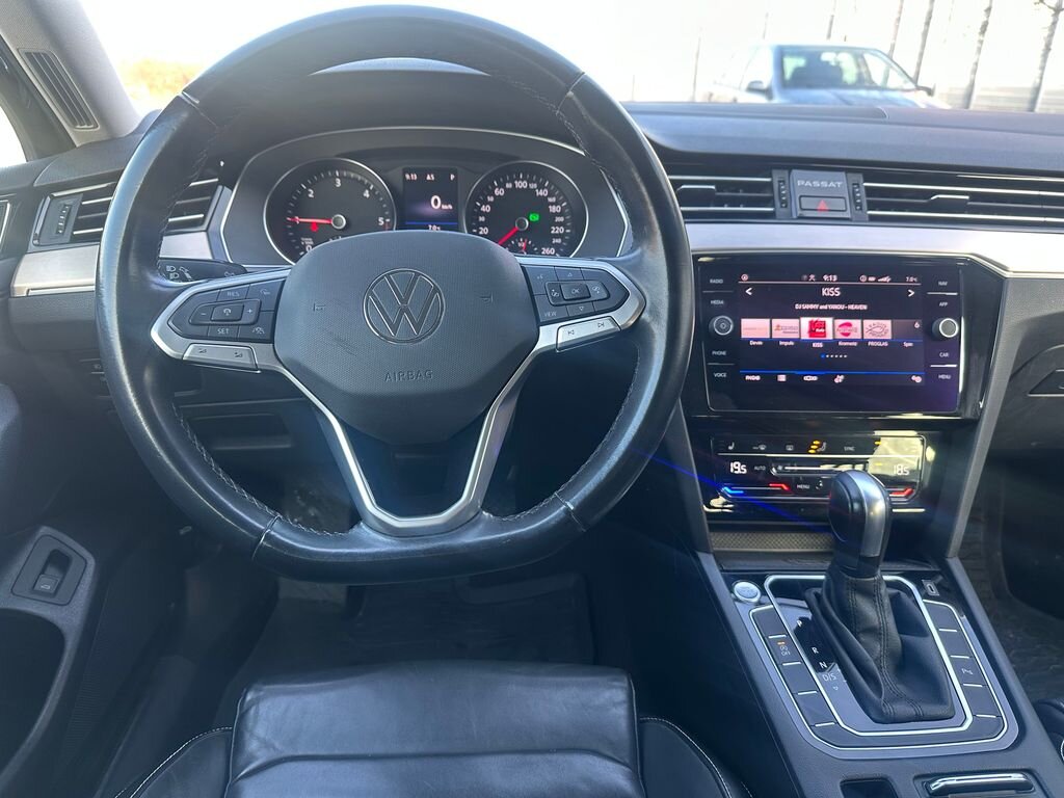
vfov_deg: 56.8
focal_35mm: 24
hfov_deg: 71.6
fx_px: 738
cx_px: 532
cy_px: 399
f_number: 1.78
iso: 200
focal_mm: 6.86
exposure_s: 1/121
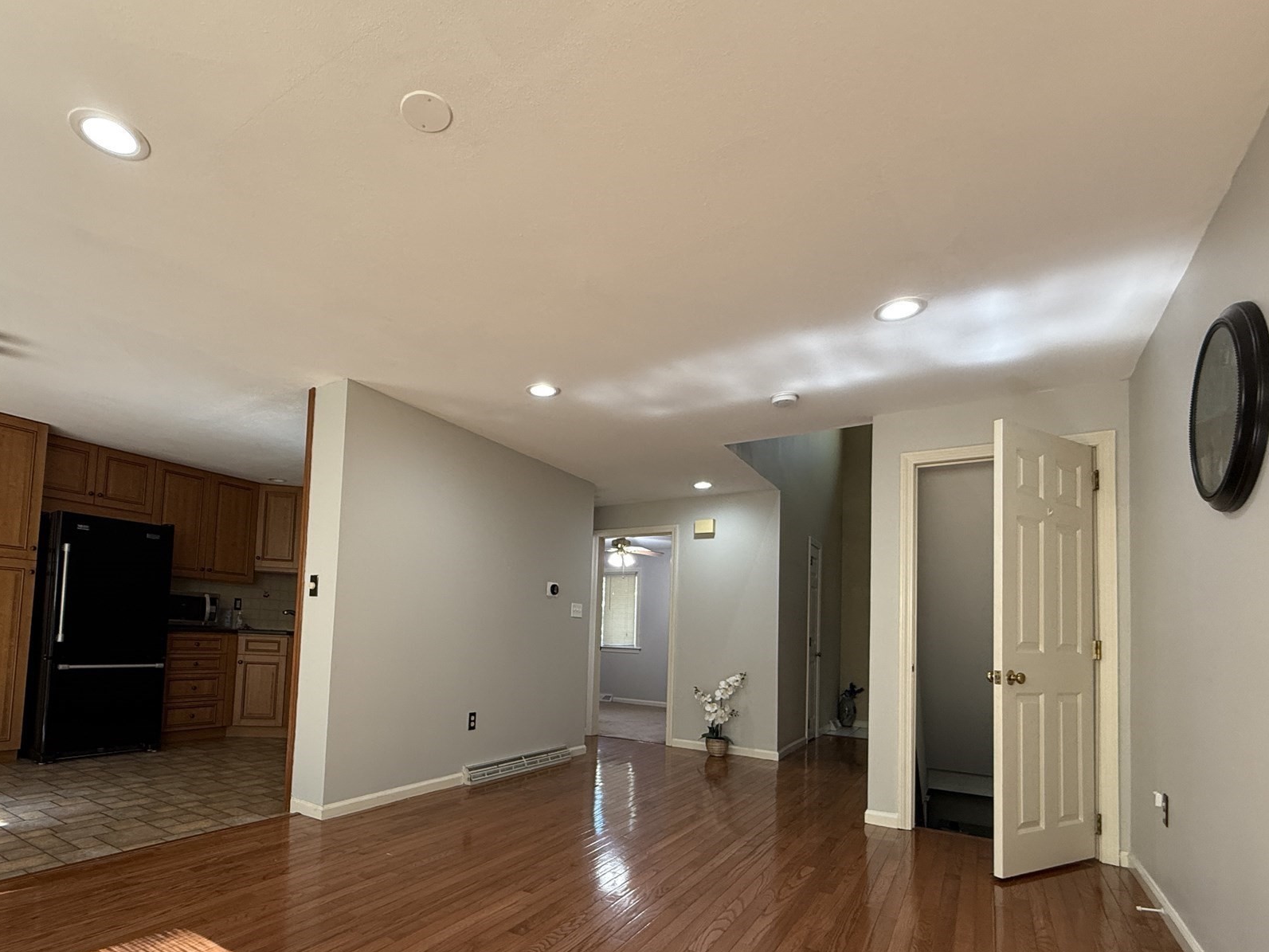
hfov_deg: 87.2
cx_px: 543
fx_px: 660
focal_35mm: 18
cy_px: 598
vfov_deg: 70.4
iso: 200
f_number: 2.2
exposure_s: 1/60
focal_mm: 2.22
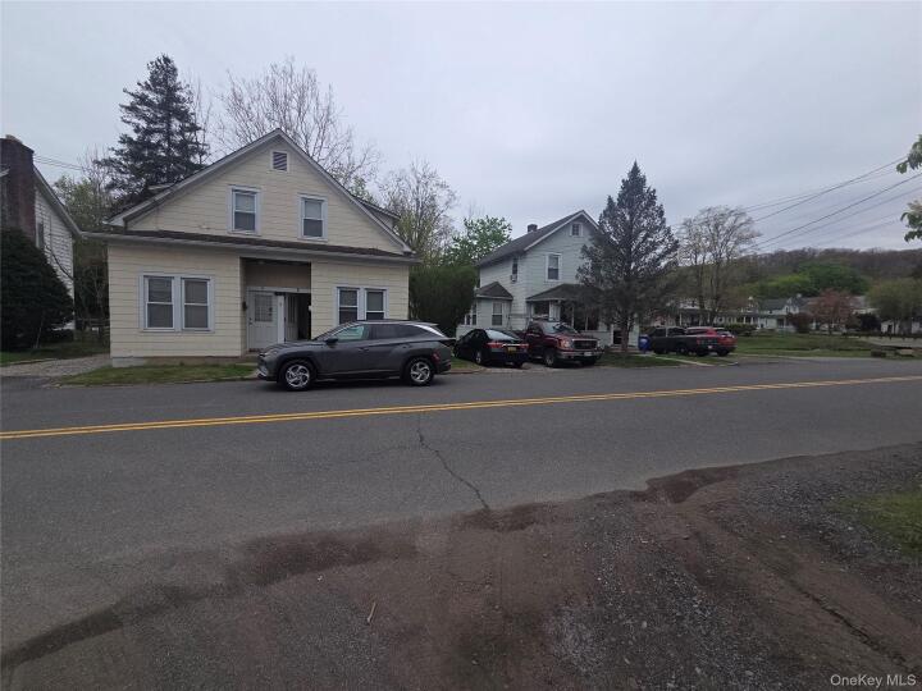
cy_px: 346
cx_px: 461
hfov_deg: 106.2
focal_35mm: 13
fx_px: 346
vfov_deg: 89.9
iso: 50
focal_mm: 2.2
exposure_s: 1/832
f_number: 2.2
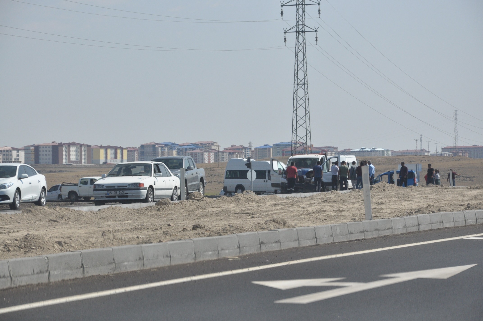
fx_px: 2111
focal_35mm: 158
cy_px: 160
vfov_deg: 8.7
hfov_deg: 13.1
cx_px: 242
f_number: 10
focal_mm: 105
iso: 500
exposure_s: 1/1600
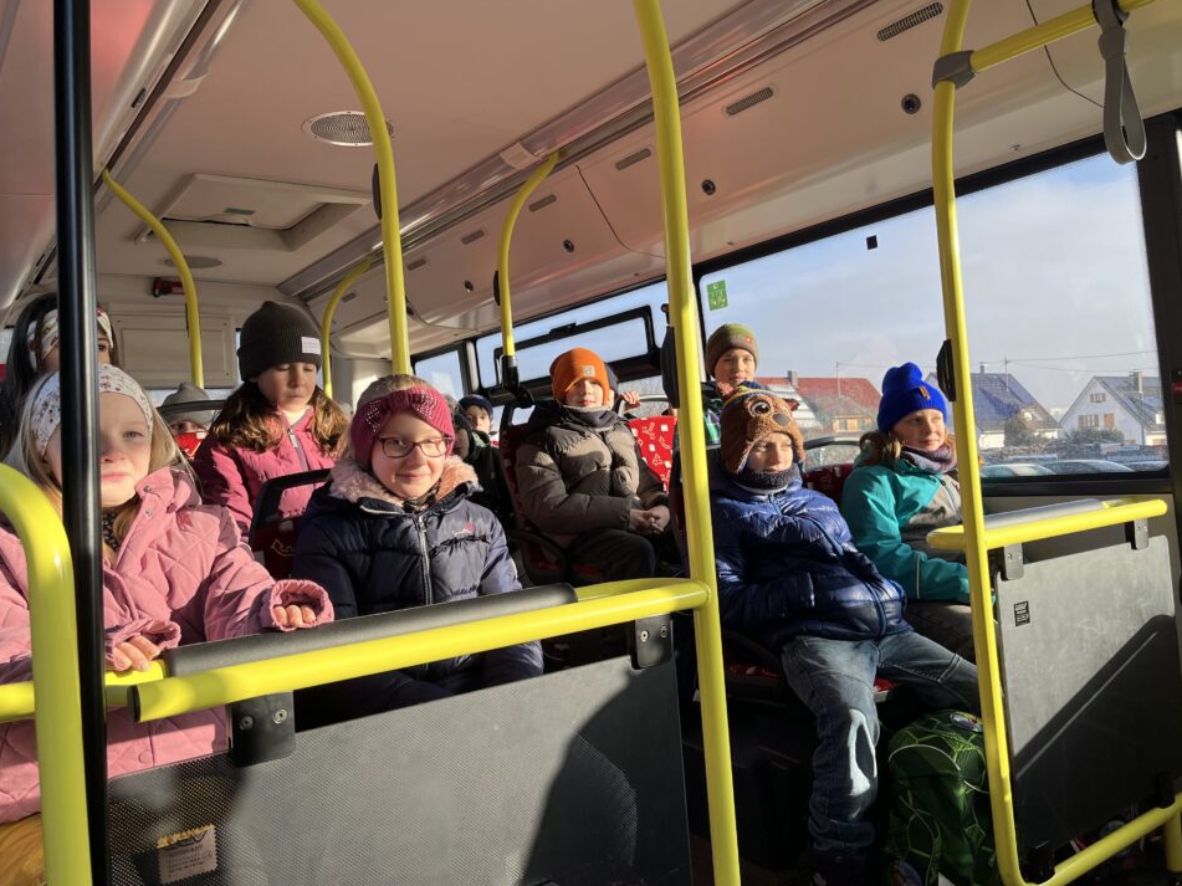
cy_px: 450
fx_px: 956
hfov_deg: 63.4
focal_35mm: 28
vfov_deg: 49.7
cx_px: 620
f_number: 1.6
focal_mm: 5.1
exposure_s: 1/508
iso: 50
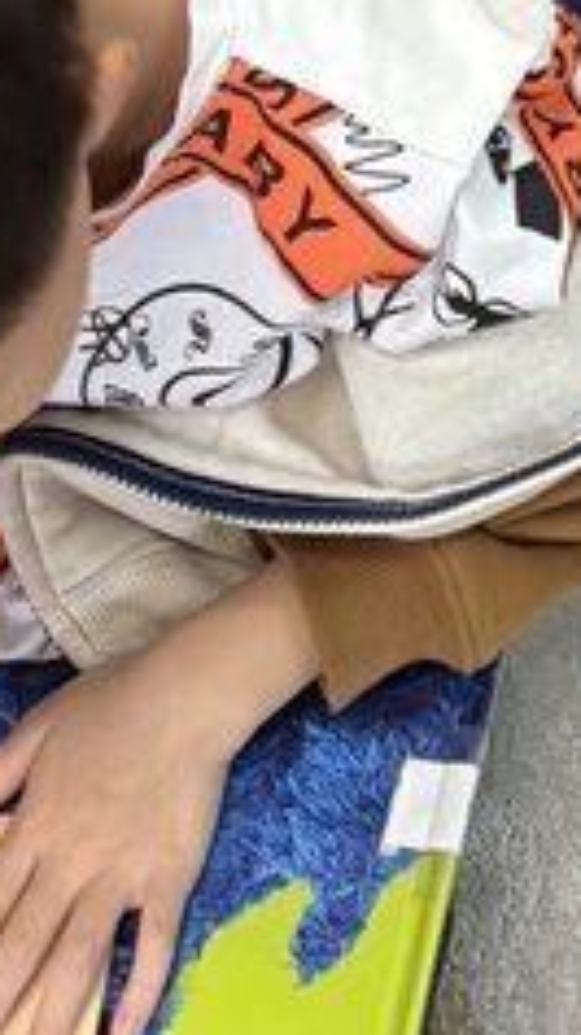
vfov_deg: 15.3
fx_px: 3100
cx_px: 847
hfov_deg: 10.4
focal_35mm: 113
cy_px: -1022
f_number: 1.78
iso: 250
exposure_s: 1/60
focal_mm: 6.76
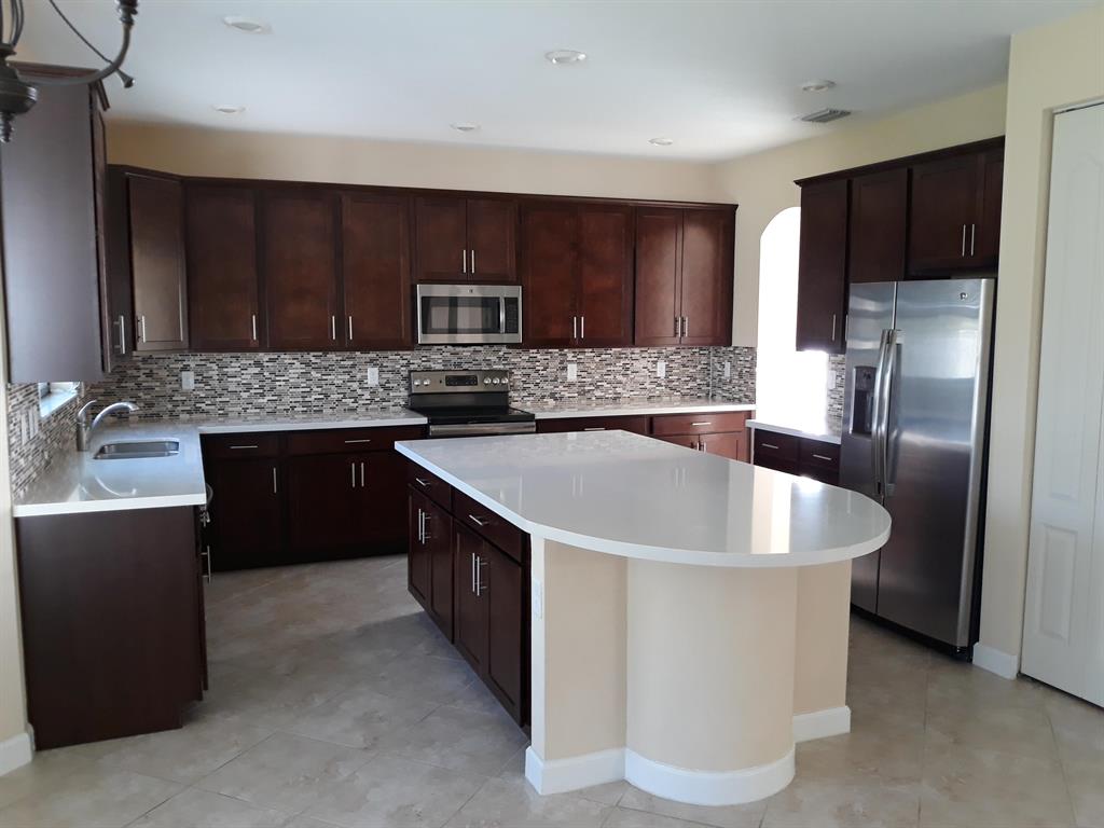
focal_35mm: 28
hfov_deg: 63.4
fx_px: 893
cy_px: 414
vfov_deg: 49.7
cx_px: 552
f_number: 1.7
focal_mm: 3.7
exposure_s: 1/50
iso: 125
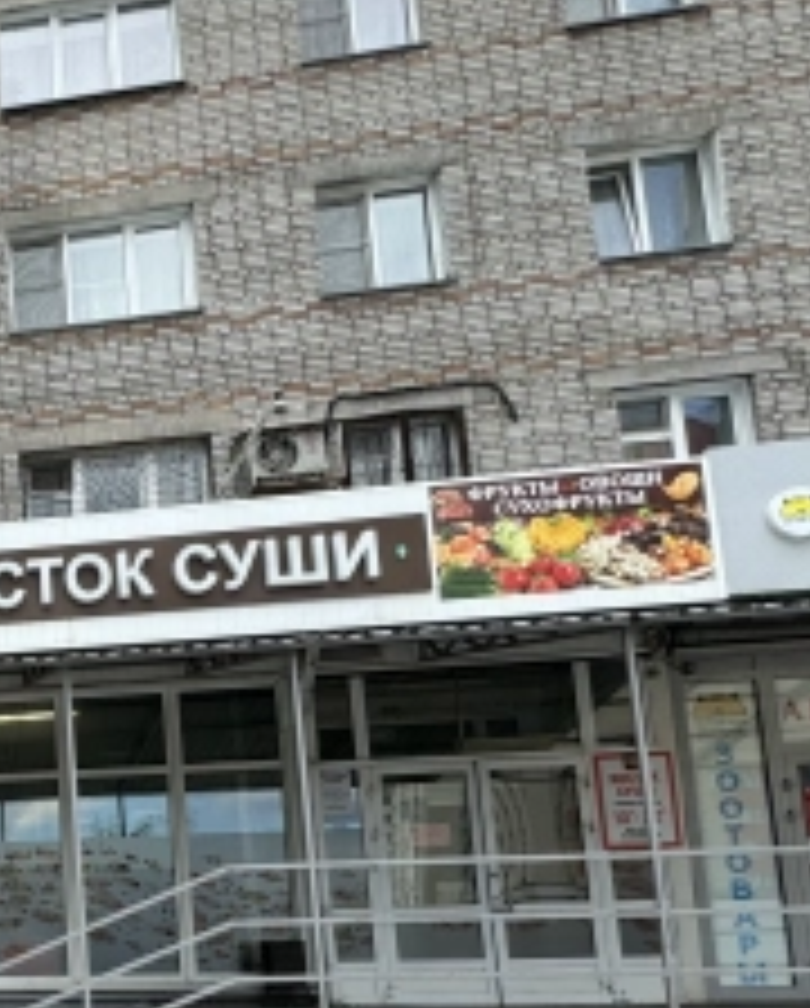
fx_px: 1136
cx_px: -324
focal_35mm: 38
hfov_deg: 29.0
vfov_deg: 44.9
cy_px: 842
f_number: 2.2
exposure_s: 1/587
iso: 40
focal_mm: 2.22
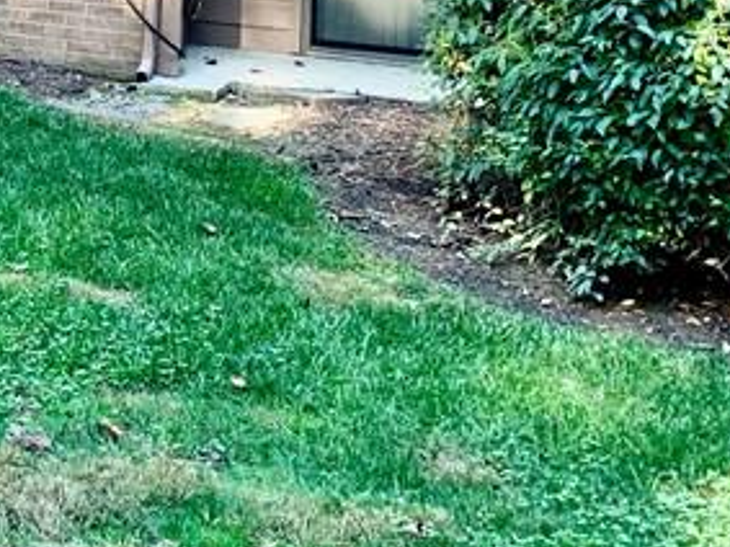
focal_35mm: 94
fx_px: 1981
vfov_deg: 14.3
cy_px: -369
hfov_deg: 19.3
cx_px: -222
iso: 25
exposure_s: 1/198
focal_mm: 4.25
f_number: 1.8
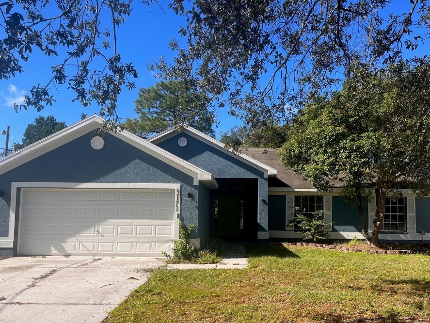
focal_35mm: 30
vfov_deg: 46.7
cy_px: 184
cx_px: 225
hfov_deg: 59.9
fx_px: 373
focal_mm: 5.1
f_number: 1.6
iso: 50
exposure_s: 1/2513
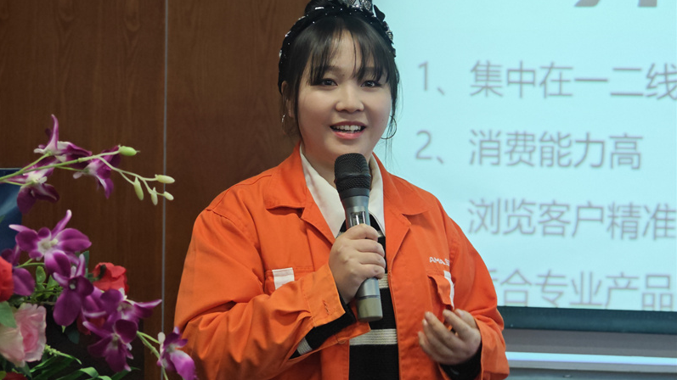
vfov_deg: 14.7
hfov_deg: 25.9
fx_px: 1472
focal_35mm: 82
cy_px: 176
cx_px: 338
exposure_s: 1/60
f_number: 1.8
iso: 1000
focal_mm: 9.87
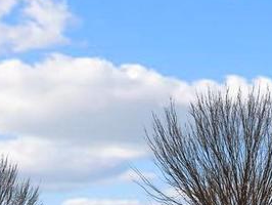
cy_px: 365
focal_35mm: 78
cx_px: 39
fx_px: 613
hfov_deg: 24.4
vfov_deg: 16.1
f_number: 6.3
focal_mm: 10
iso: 200
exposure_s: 1/400
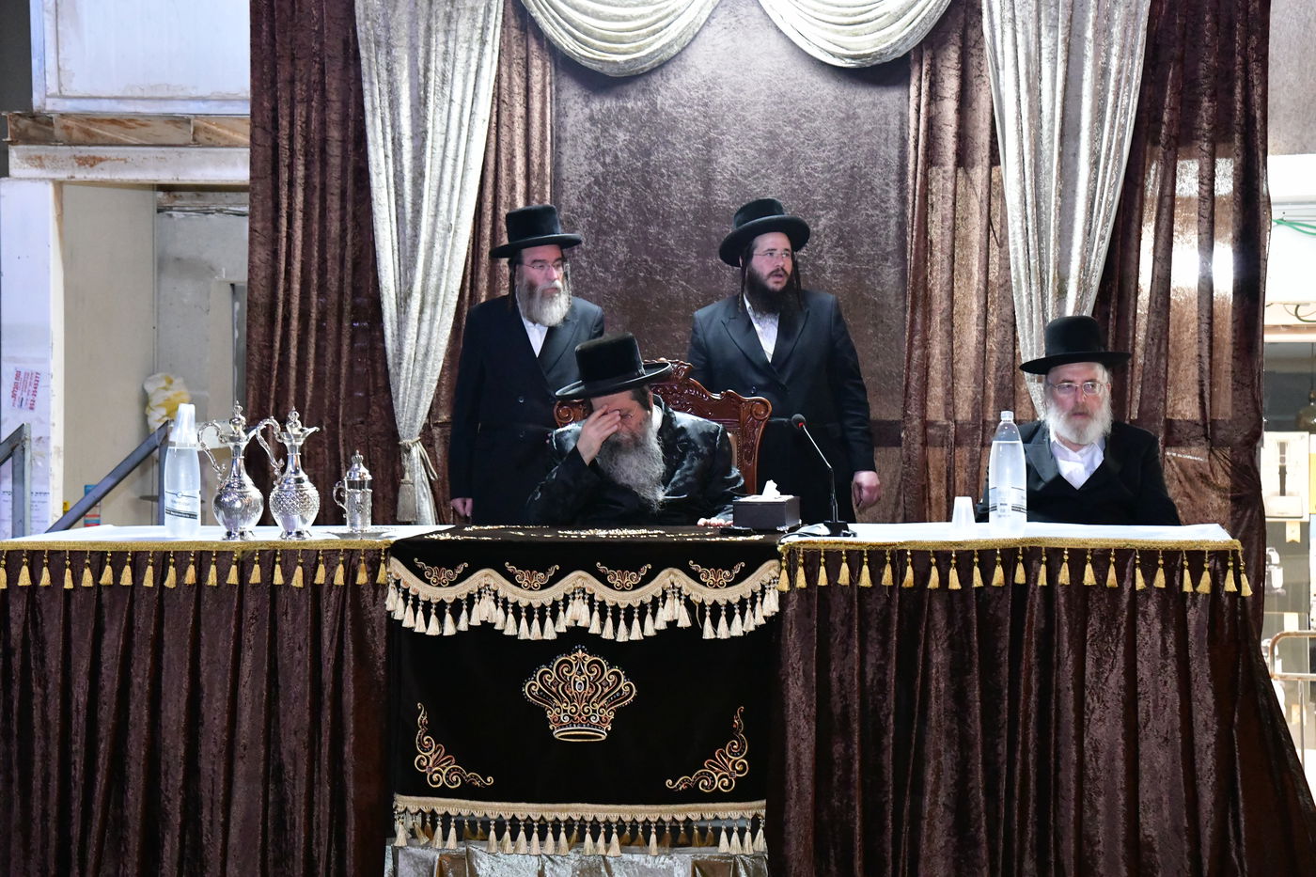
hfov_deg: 31.0
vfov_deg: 20.9
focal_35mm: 65
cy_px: 438
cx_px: 658
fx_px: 2376
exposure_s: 1/100
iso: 12800
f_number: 5.6
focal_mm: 65
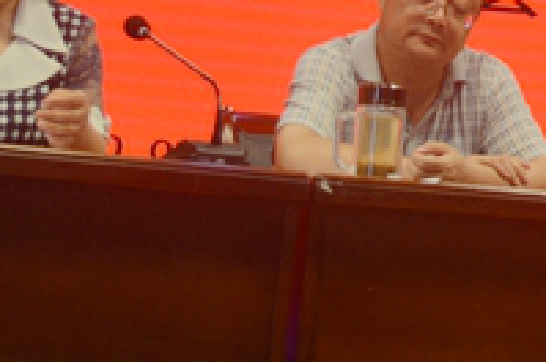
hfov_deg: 11.8
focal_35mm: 169
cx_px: 705
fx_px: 2559
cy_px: -136
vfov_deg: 8.0
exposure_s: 1/80
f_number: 4.5
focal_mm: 28
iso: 400
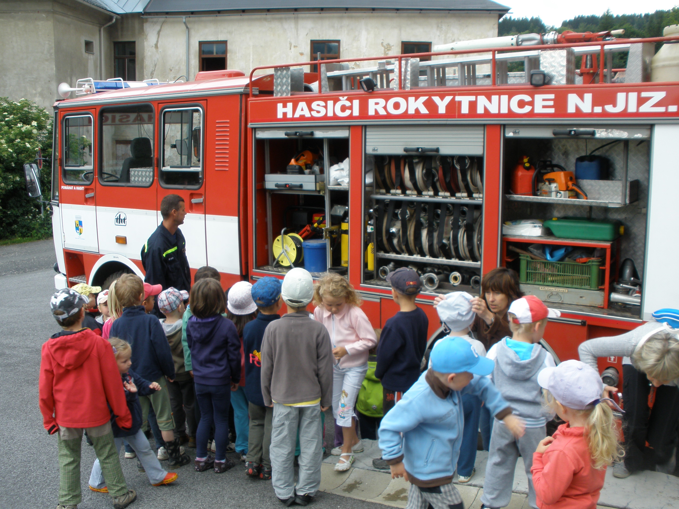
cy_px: 254
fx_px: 706
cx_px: 340
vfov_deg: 39.7
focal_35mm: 36
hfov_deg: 51.4
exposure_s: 1/100
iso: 80
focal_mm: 6.3
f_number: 5.6
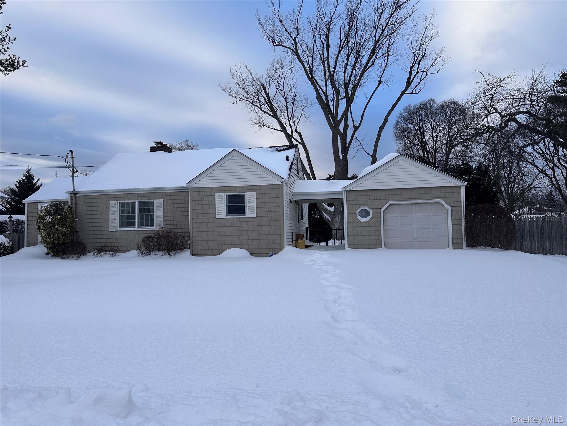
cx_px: 284
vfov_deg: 56.8
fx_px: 393
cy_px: 213
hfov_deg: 71.6
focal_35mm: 24
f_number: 1.78
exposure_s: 1/1212
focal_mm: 6.86
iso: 80
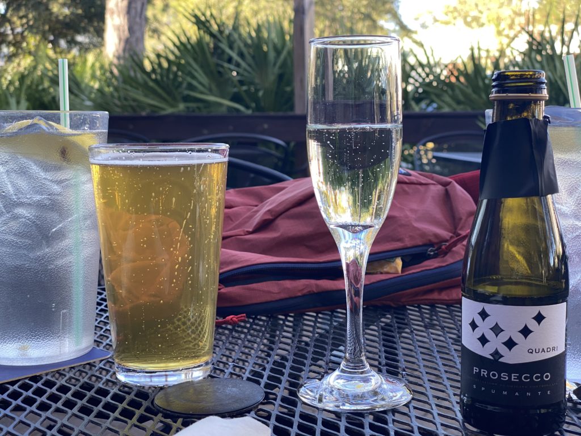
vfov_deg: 28.0
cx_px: 290
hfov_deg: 36.8
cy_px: 218
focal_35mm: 52
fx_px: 873
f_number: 2
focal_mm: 6
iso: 32
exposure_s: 1/122
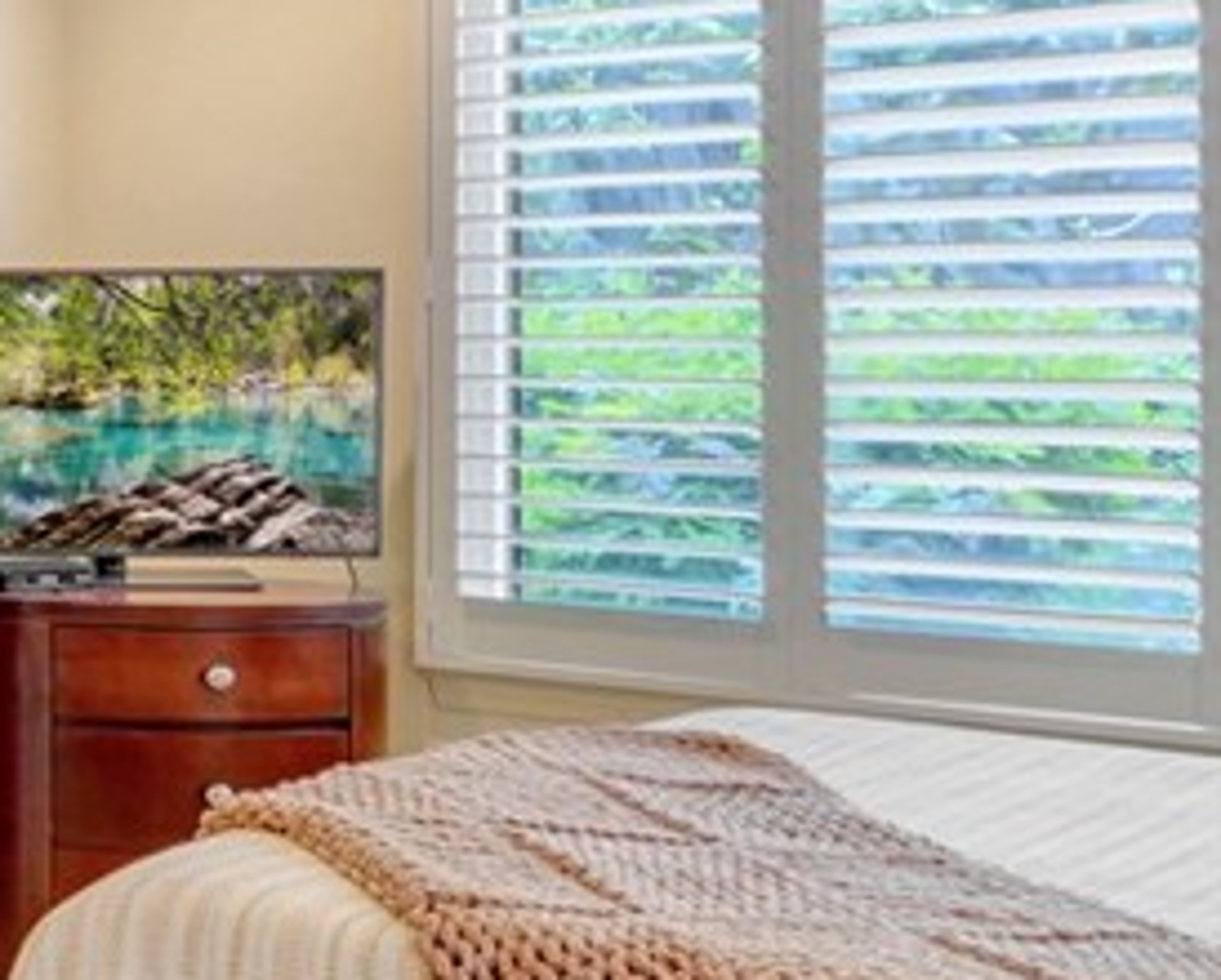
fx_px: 2280
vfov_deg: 24.2
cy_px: 343
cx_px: -1043
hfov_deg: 20.2
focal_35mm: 63
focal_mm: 12
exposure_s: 1/1.67
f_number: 14
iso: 400
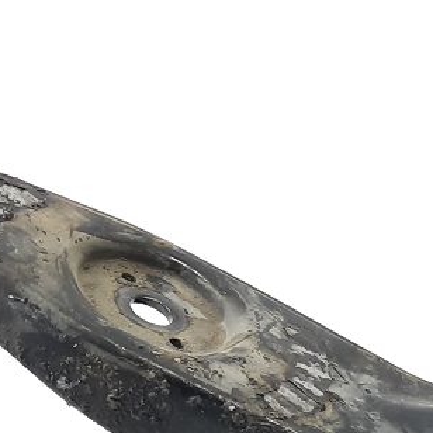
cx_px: 464
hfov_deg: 19.4
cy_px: 458
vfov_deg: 19.4
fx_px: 1217
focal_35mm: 86
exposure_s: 1/50
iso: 125
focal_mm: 4.6
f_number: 2
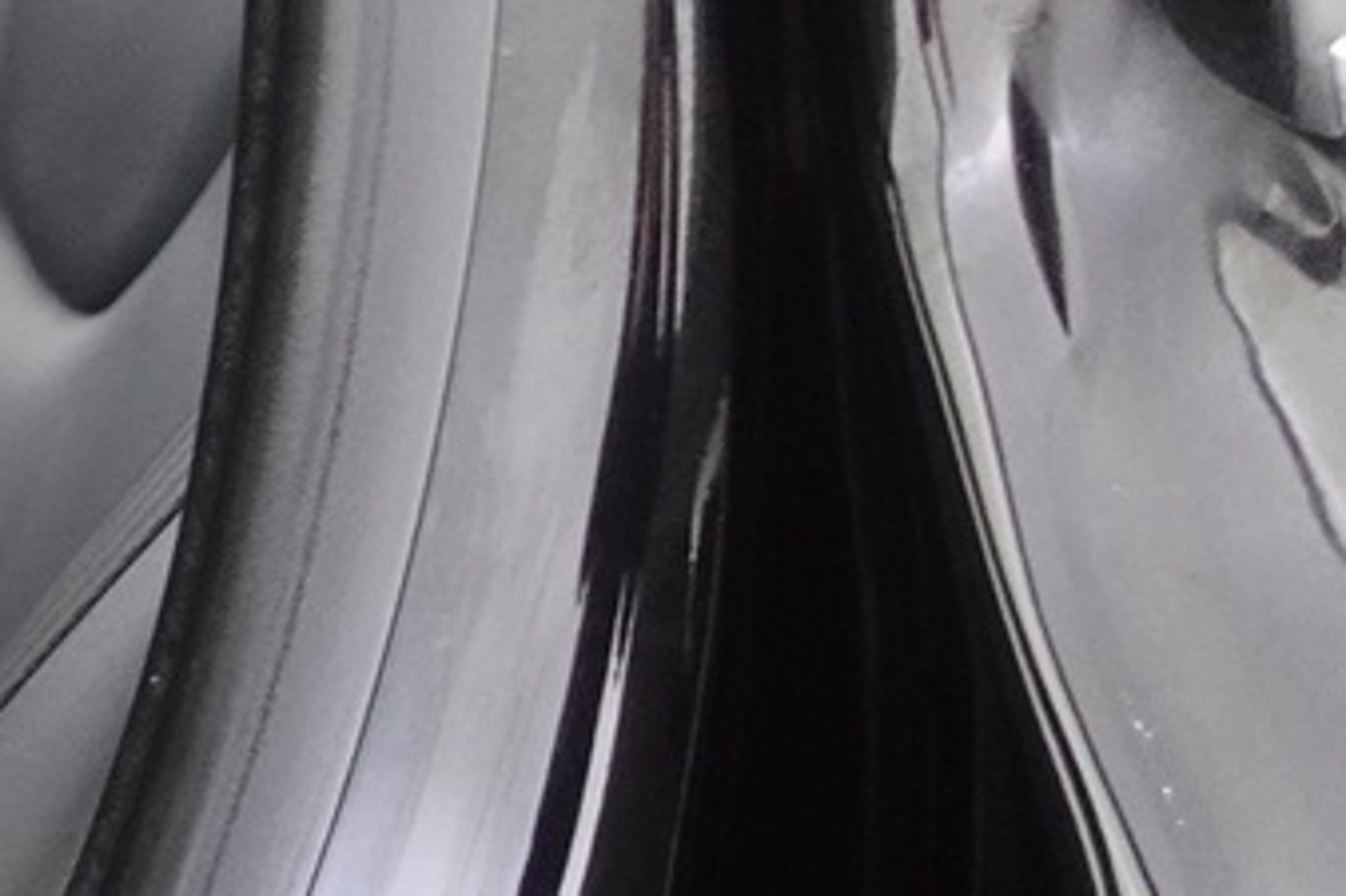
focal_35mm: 115
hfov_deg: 13.7
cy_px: 1063
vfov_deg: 11.7
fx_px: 4297
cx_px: -1720
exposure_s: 1/15
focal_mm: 9.4
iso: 800
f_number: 1.8
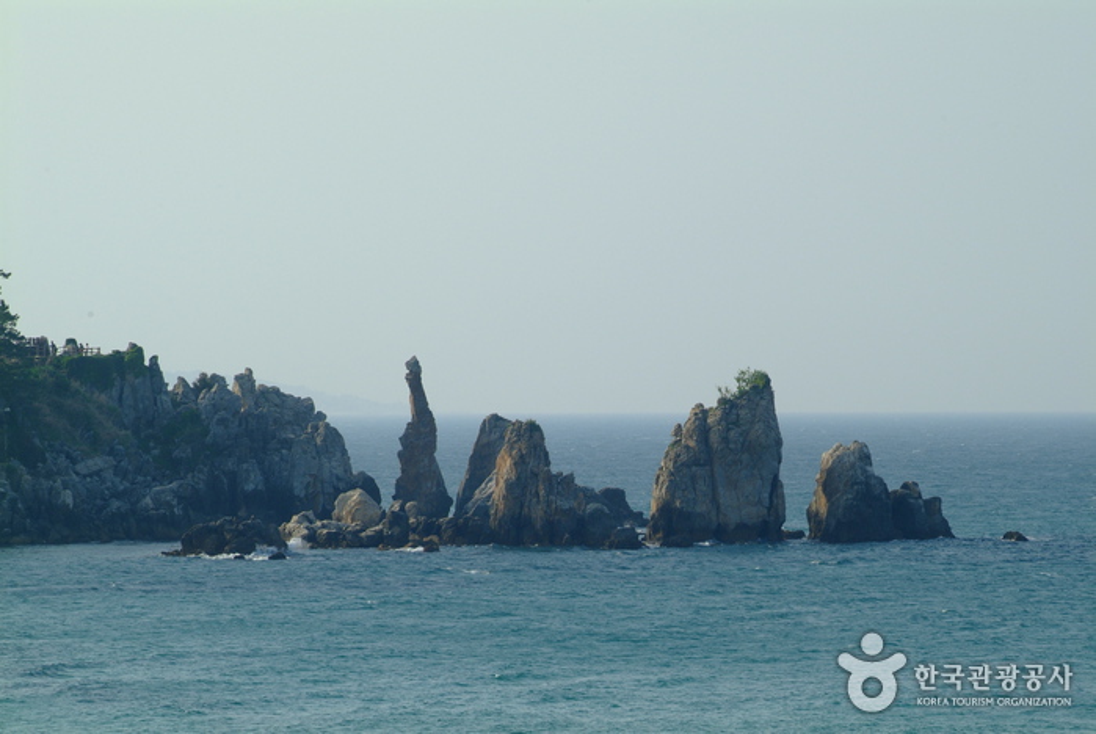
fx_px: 6188
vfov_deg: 6.8
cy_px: 367
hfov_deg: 10.1
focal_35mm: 203
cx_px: 548
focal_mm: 135
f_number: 8
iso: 200
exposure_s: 1/350
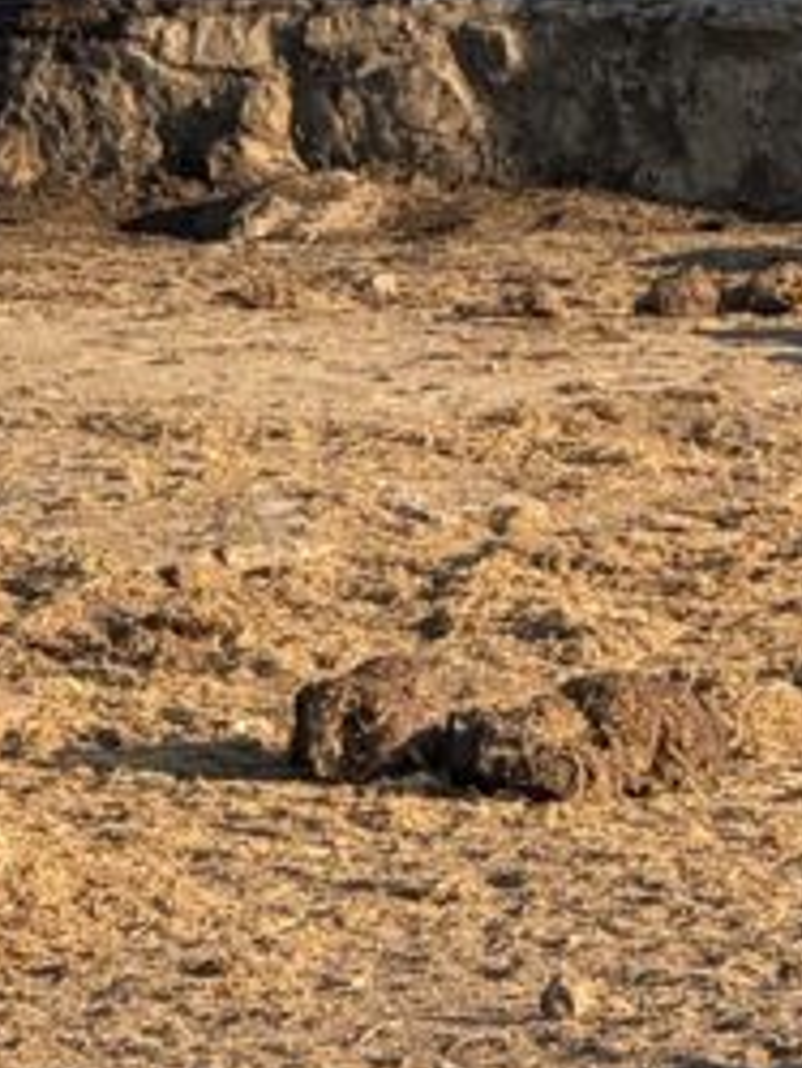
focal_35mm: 494
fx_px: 15247
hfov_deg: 3.0
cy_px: -733
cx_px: 703
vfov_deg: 4.0
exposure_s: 1/453
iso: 50
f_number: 2.8
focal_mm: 15.66
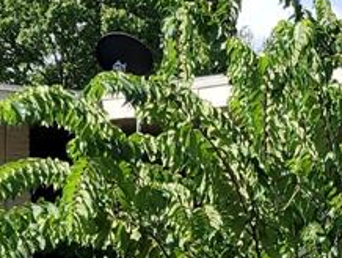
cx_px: 251
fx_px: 1207
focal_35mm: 122
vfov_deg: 11.2
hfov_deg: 16.1
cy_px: 478
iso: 50
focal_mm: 4.3
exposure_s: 1/2175
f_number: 1.5
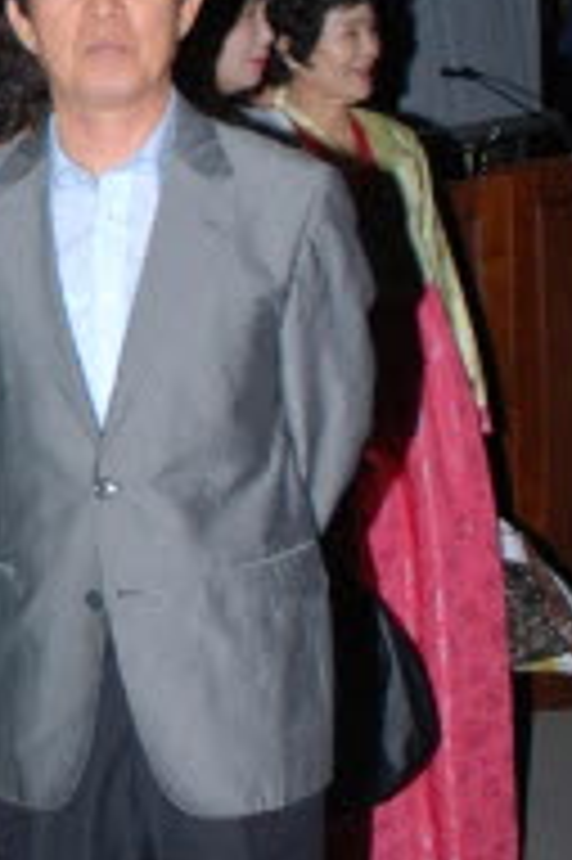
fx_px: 2435
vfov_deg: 19.6
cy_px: 77
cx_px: -448
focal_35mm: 102
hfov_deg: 12.3
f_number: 5.6
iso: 200
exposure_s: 1/60
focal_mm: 18
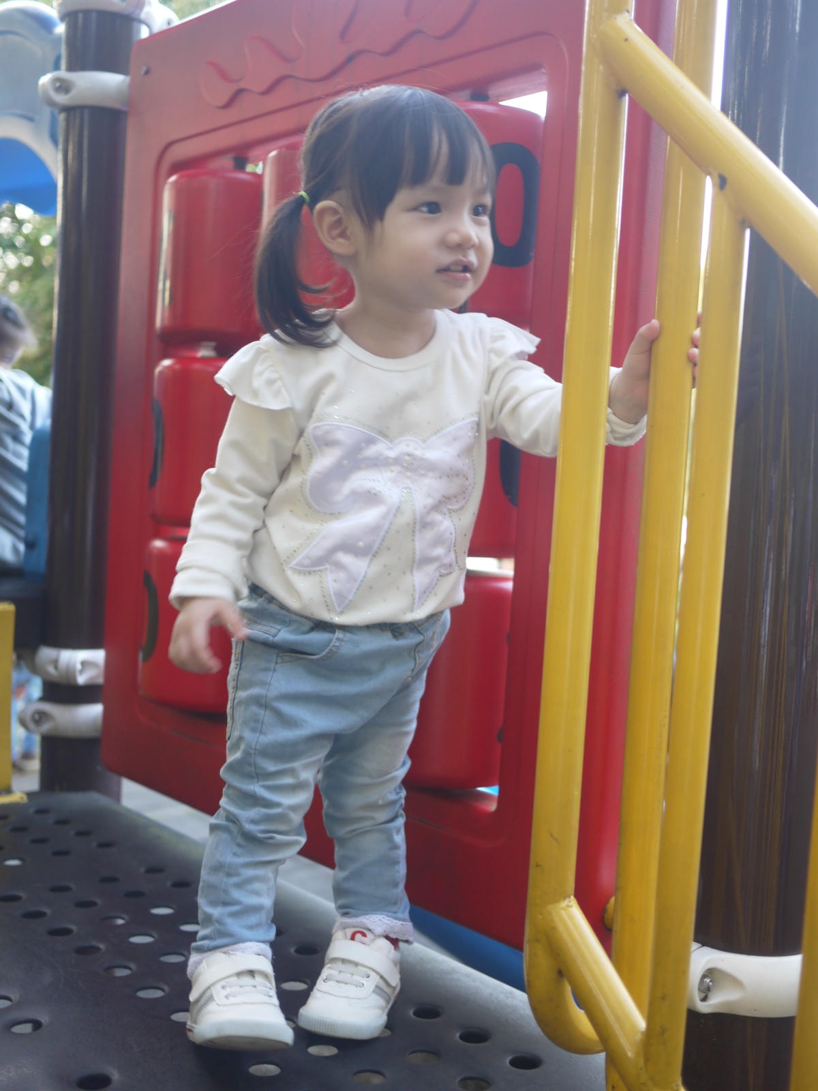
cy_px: 546
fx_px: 1260
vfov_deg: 46.8
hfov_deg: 36.0
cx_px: 409
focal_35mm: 40
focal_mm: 20
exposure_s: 1/60
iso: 200
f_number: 1.7
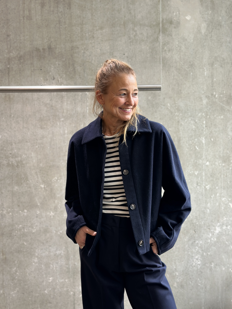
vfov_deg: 39.7
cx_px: 116
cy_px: 154
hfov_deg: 30.3
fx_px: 429
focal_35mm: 48
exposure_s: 1/104
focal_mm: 6.86
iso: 125
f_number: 1.78
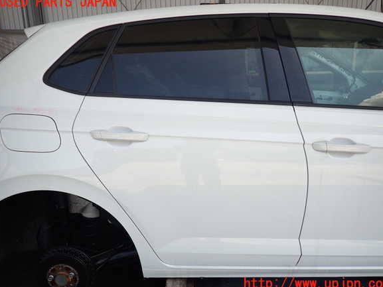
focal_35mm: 26
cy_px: 143
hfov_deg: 67.3
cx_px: 194
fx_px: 288
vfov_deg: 53.1
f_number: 2
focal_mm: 4.5
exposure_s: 1/800
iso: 100
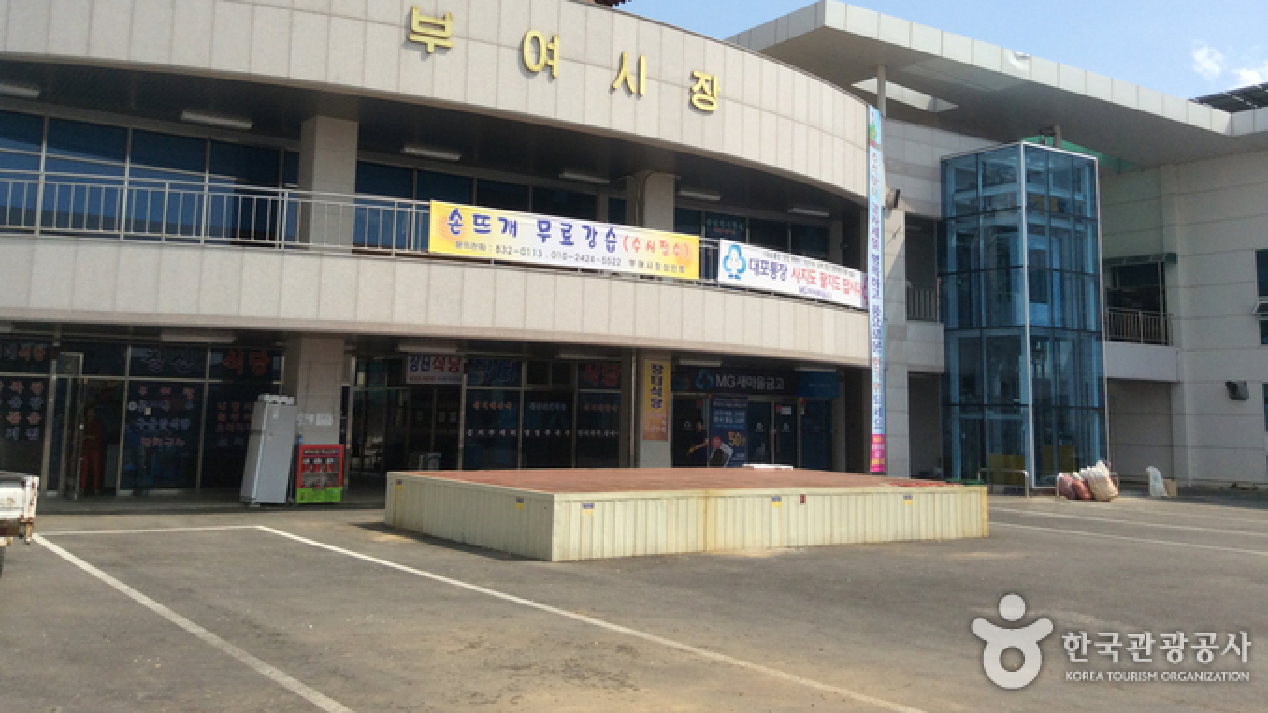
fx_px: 1244
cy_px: 226
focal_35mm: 37
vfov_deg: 31.7
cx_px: 626
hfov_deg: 54.0
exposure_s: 1/1546
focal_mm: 3.3
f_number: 2.4
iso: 32
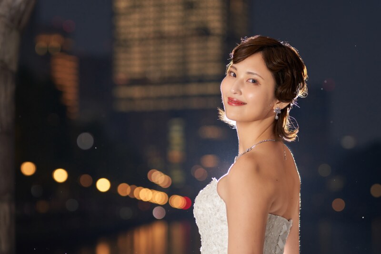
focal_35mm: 127
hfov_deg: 16.1
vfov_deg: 10.8
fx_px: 1344
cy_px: 127
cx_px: 190
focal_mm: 85
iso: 250
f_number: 2.2
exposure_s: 1/125
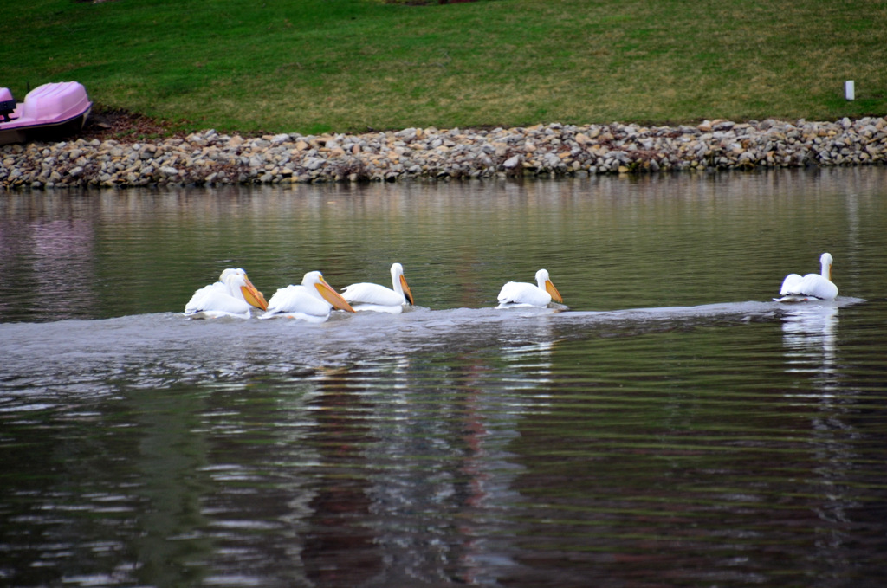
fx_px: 14758
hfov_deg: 3.4
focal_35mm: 600
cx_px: 444
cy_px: 294
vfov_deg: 2.3
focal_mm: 400
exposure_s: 1/200
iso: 500
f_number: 6.3
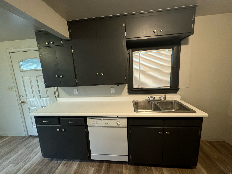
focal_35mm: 14
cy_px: 87
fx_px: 94
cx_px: 116
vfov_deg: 85.7
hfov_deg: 102.1
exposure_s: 1/60
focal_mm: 2.22
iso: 800
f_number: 2.2
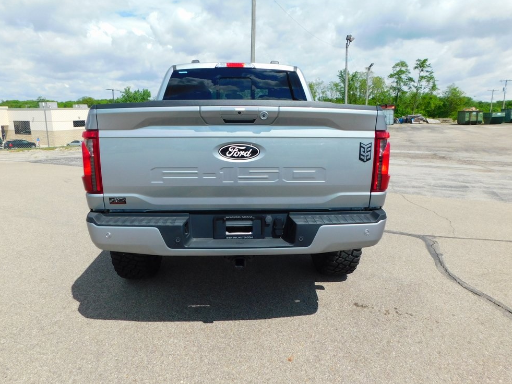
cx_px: 248
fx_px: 355
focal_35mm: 24
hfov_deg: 71.6
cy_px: 187
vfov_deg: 56.8
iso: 125
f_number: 6
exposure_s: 1/500
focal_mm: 4
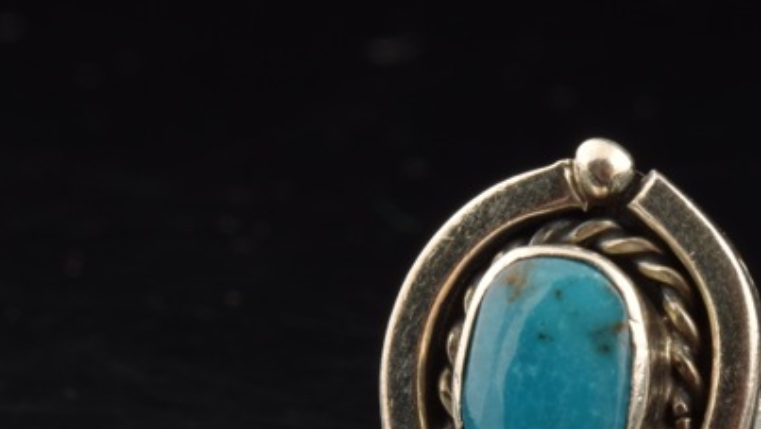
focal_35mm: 234
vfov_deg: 5.2
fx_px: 4723
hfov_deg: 9.2
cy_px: 420
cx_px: 593
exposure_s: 1/125
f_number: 22
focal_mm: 60
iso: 100
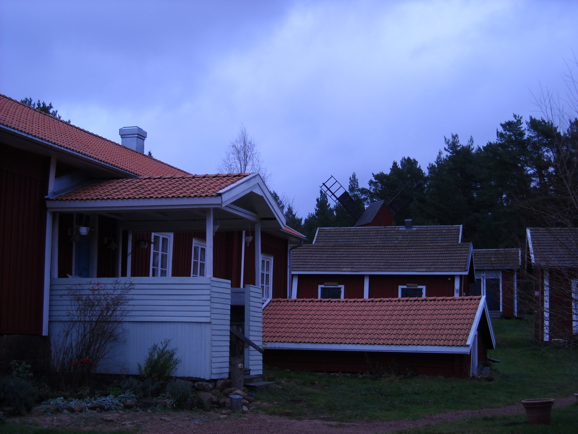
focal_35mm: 61
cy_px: 217
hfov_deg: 31.7
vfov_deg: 24.0
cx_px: 289
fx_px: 1019
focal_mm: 9.87
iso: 64
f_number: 3.5
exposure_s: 1/109
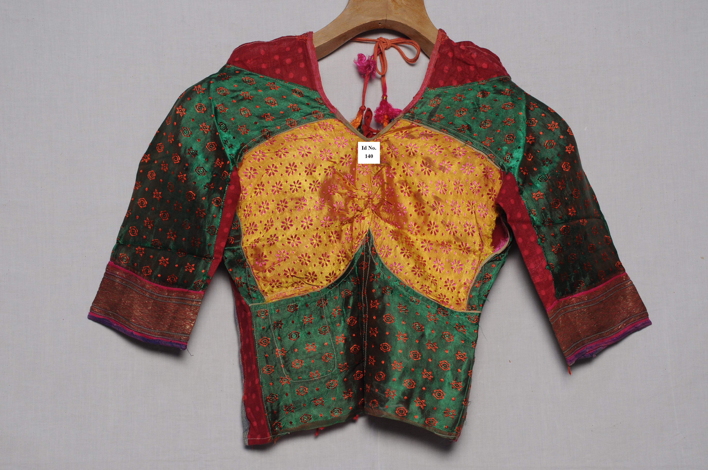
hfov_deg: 21.9
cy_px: 235
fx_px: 1827
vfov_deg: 14.7
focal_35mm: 93
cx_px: 354
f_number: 11
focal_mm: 62
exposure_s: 1/8
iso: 400
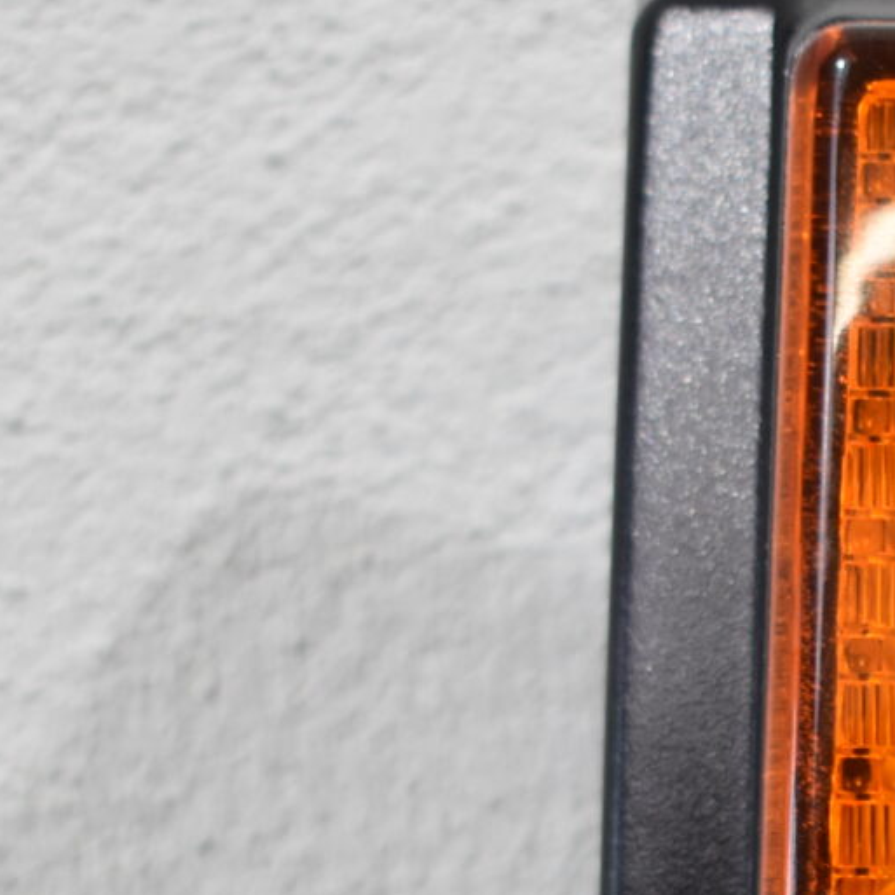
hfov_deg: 9.7
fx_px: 5207
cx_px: 1134
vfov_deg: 9.6
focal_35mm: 178
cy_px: 1152
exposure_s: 1/200
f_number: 4.2
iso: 800
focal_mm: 28
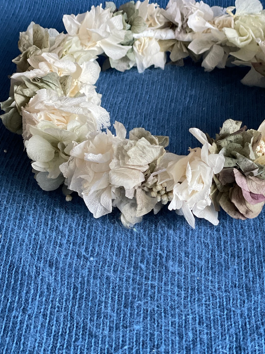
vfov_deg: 25.3
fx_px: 786
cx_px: 182
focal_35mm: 77
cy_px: 179
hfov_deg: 19.1
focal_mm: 6
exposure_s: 1/98
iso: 250
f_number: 2
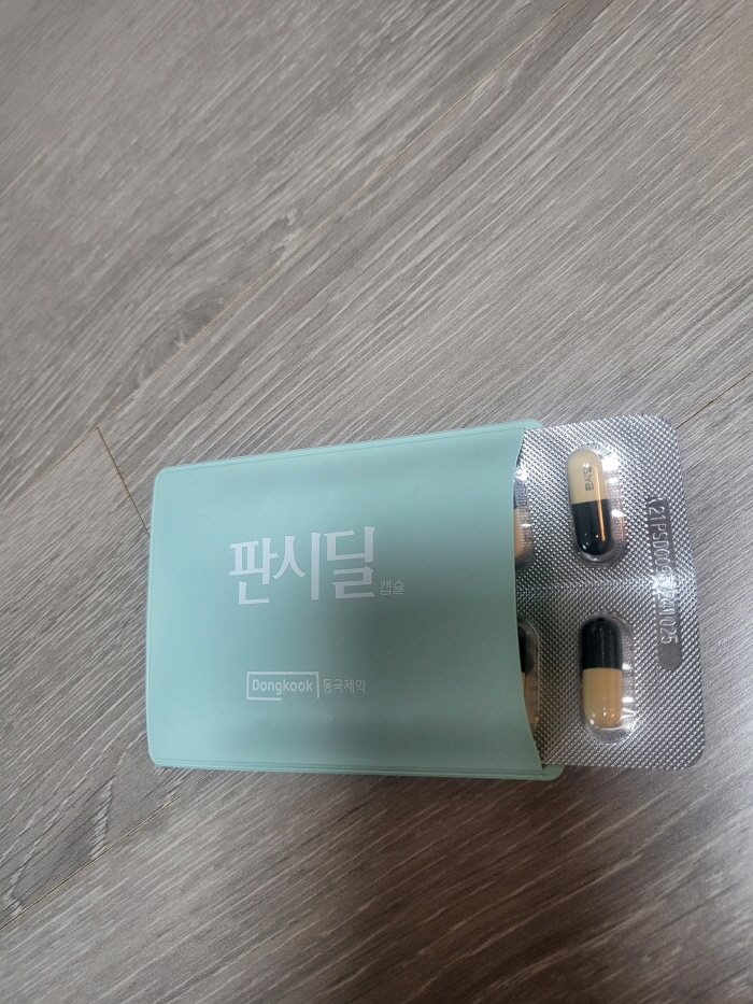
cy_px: 502
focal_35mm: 26
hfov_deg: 53.1
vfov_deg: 67.3
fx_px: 754
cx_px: 376
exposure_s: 1/60
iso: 200
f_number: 1.8
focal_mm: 4.25
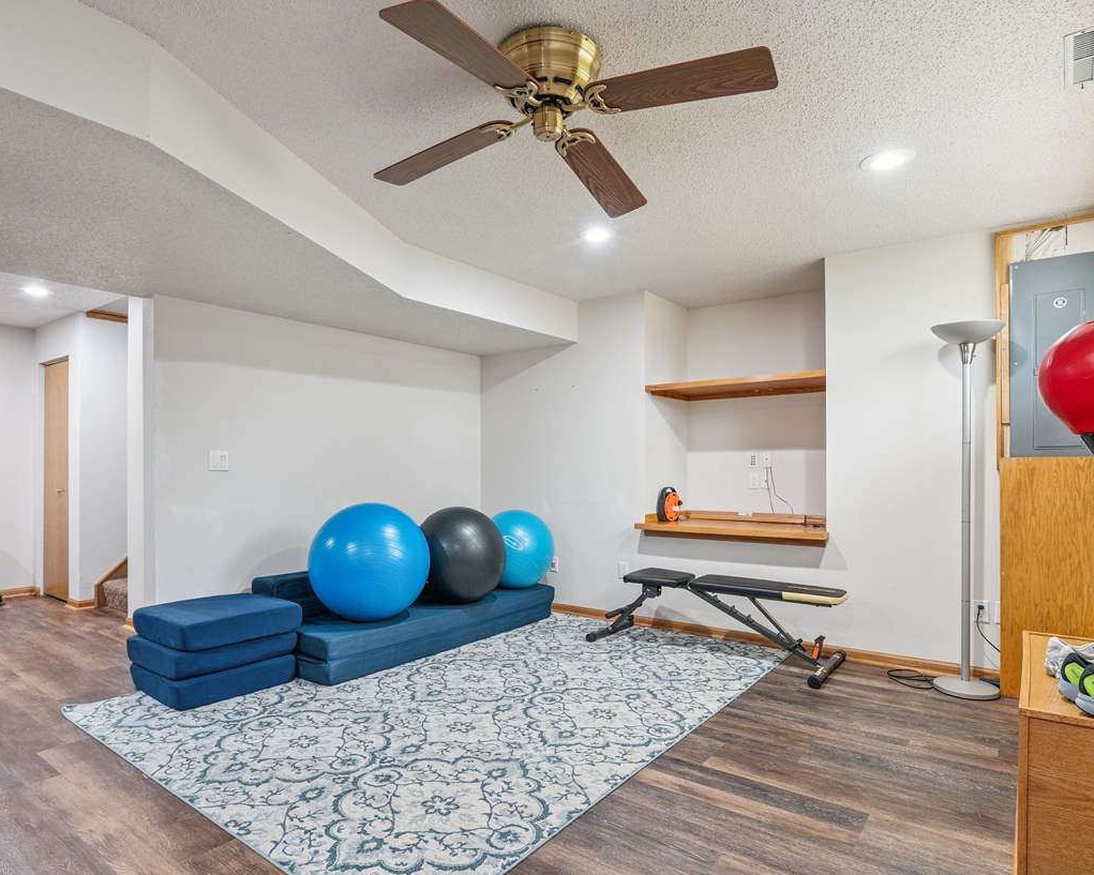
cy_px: 448
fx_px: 648
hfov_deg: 80.3
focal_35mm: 20
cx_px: 528
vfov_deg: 68.1
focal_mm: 17
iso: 400
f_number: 8
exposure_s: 1/5
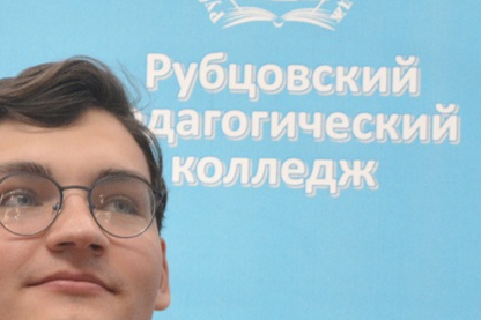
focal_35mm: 260
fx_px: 3471
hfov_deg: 7.9
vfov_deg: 5.3
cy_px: 421
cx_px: 61
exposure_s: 1/80
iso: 1600
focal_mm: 45
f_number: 5.3
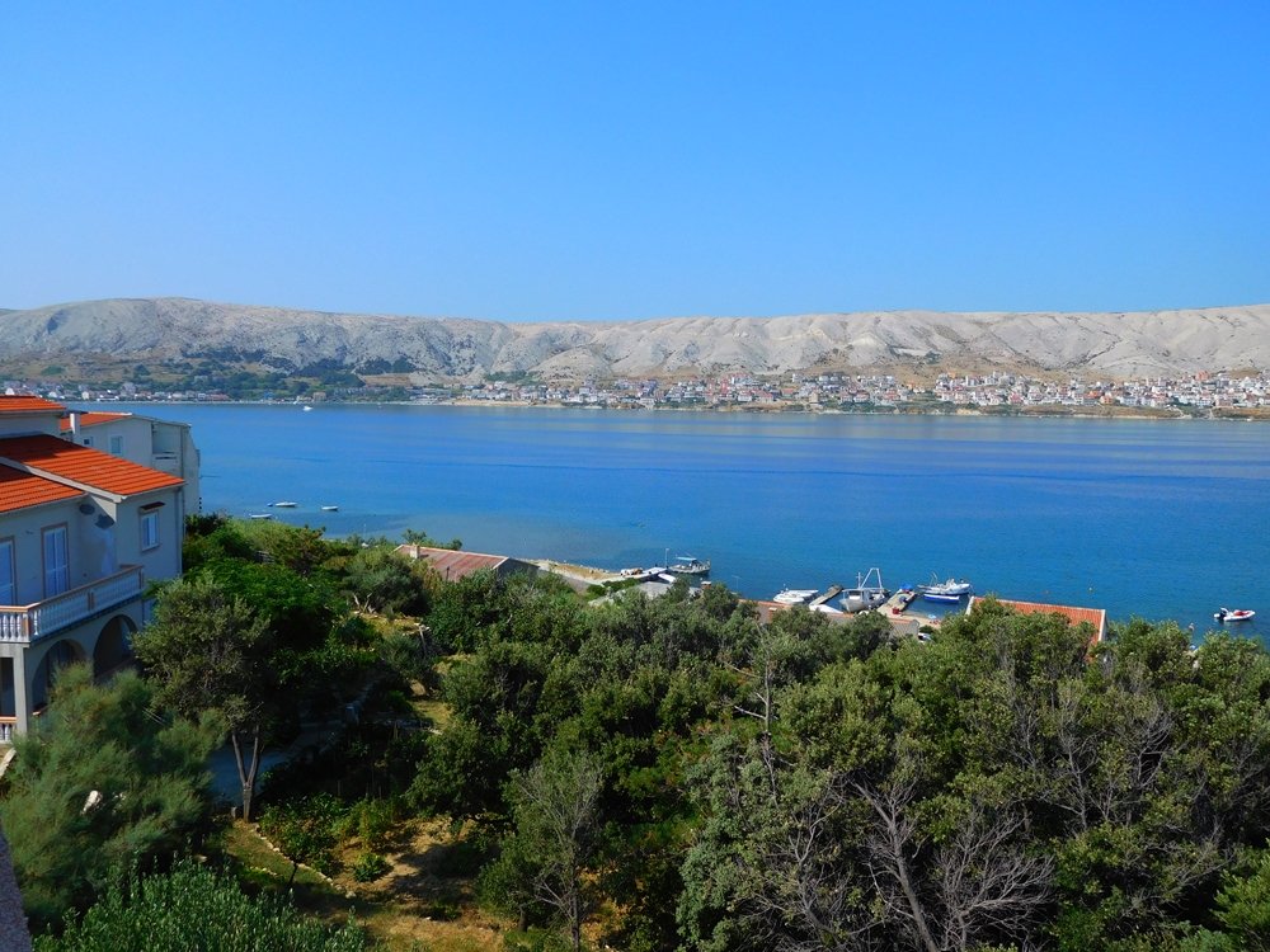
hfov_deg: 69.4
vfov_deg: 54.9
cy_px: 476
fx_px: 917
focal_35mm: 25
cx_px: 635
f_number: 6.8
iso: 125
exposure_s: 1/400
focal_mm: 4.5
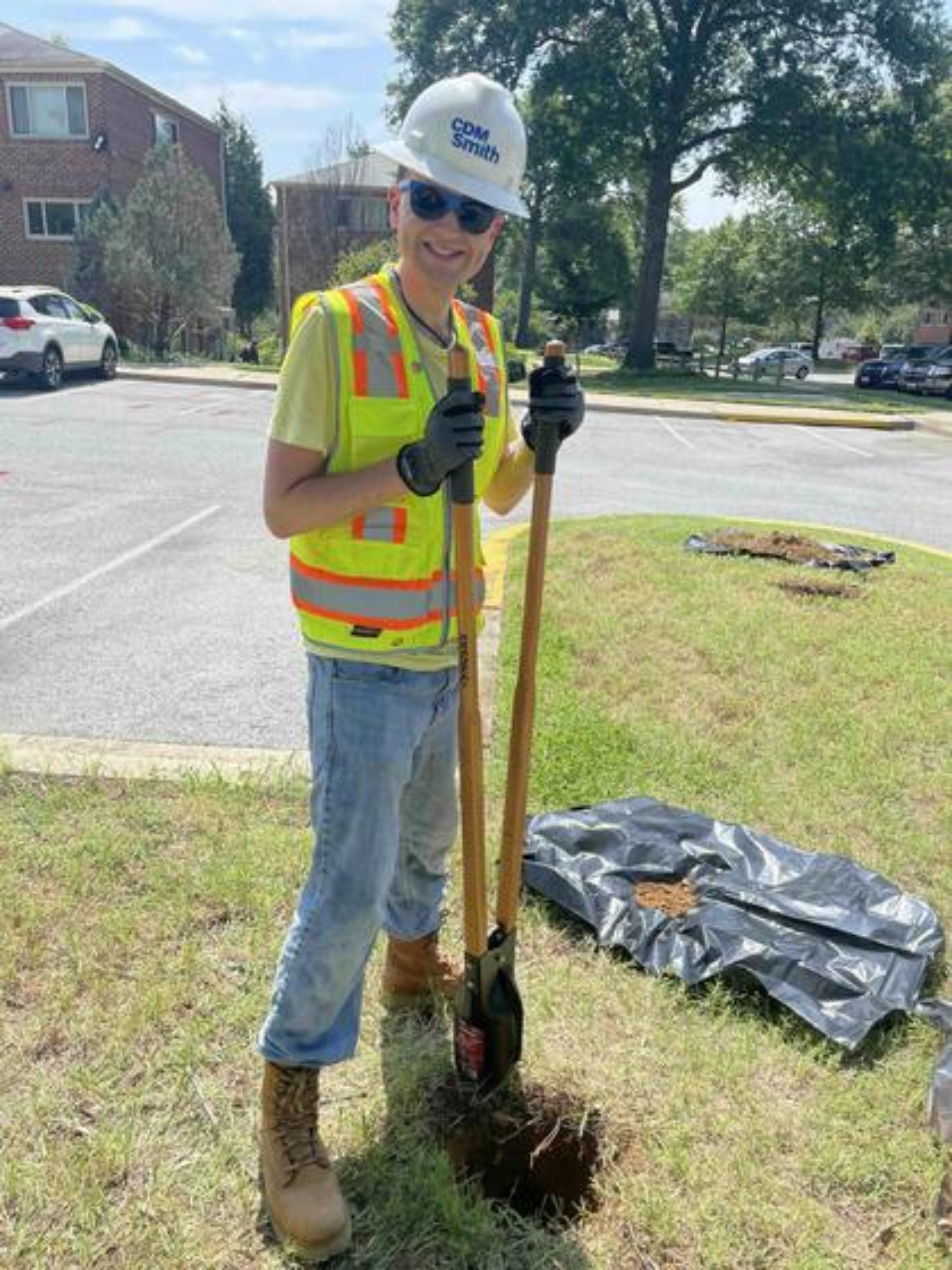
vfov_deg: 67.3
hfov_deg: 53.1
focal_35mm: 26
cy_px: 635
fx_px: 953
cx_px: 476
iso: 32
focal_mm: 4.2
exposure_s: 1/2092
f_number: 1.6
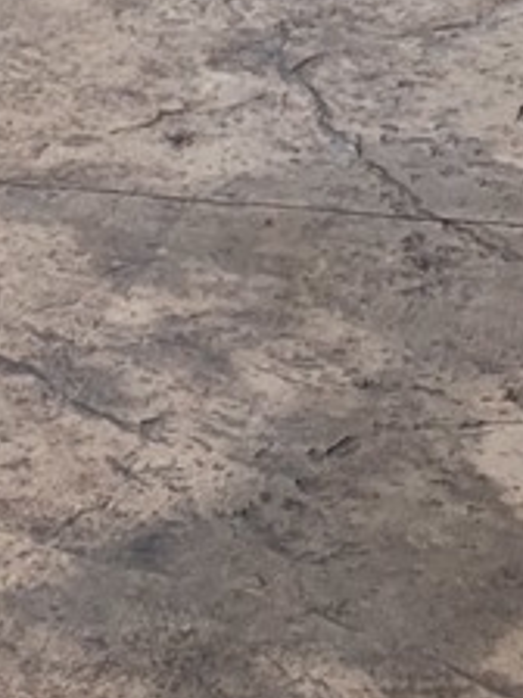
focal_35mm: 186
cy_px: -798
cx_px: -1139
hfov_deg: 7.0
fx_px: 3747
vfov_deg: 9.7
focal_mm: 4.32
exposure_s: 1/141
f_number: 1.5
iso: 50
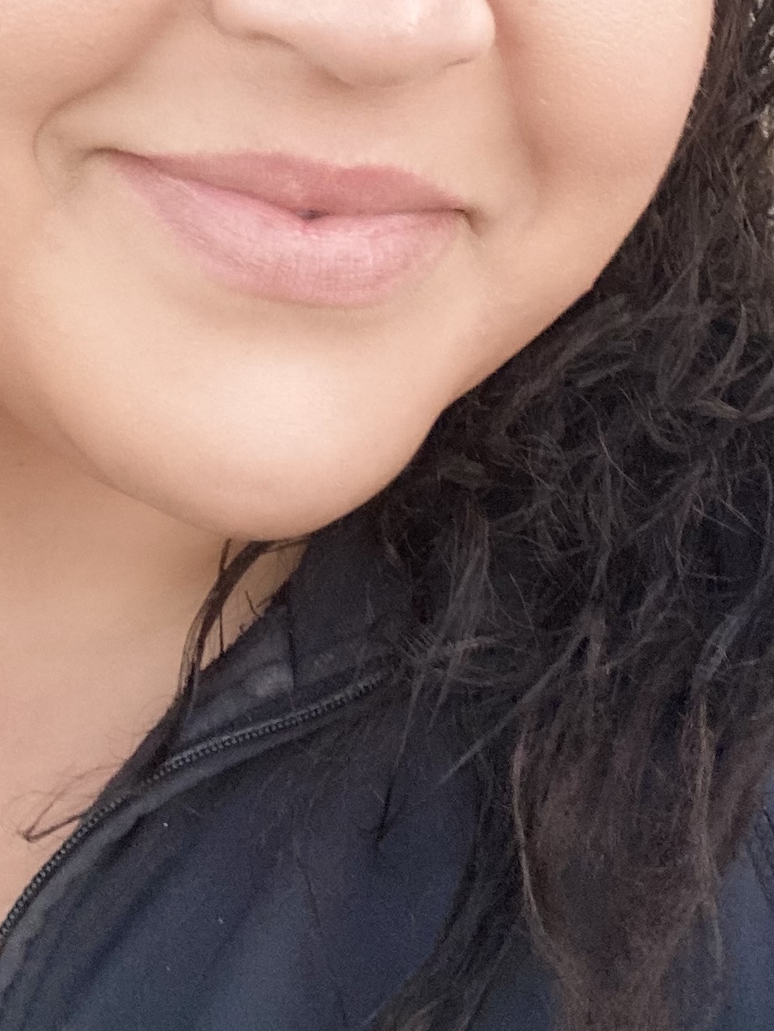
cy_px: 181
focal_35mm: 82
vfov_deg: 23.4
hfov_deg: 18.0
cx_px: 288
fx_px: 2442
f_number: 2.2
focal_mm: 2.87
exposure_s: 1/60
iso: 160
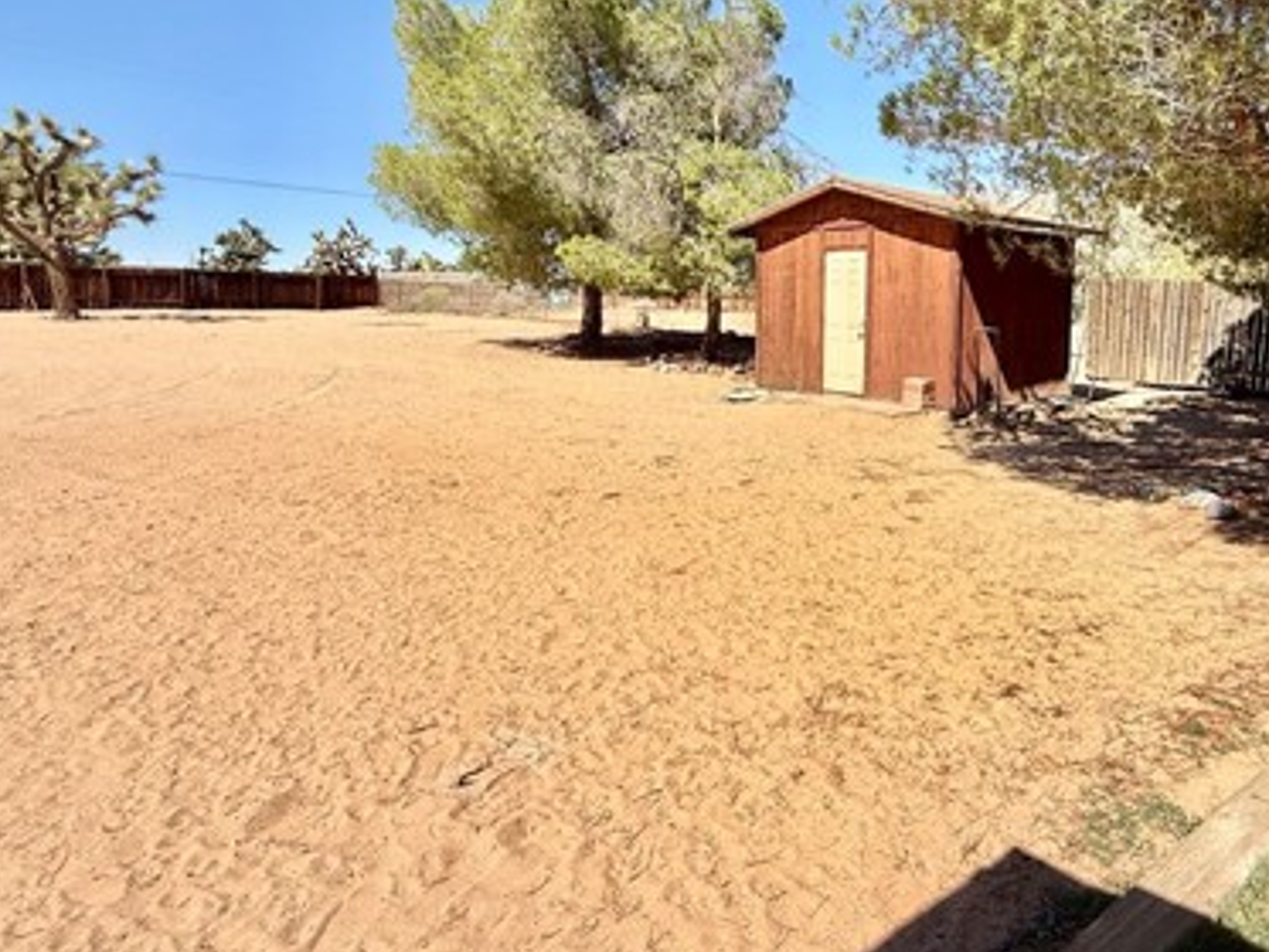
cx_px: 854
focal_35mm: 24
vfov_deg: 56.3
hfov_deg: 69.4
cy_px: 374
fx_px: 880
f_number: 2.2
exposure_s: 1/2841
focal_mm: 2.22
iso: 50
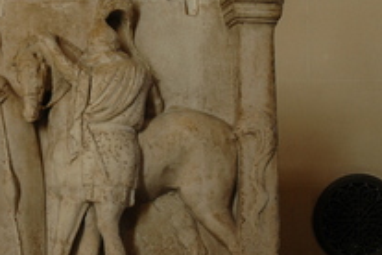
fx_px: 743
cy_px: 137
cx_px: 33
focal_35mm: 70
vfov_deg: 19.5
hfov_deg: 27.7
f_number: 4
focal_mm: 22
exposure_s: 1/60
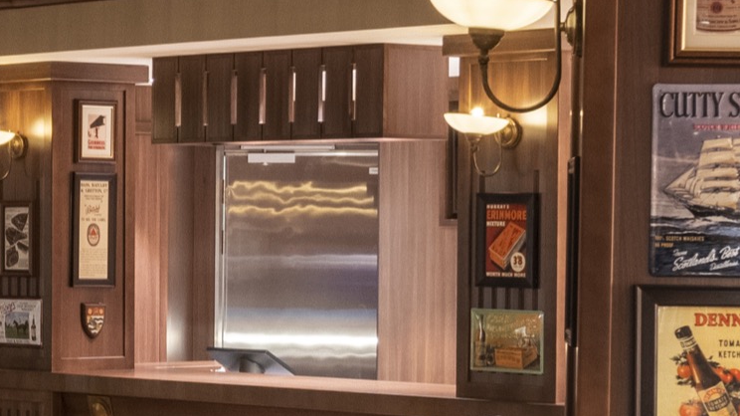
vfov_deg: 7.5
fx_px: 3178
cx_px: -544
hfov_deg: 12.3
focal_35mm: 162
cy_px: 271
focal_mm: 23
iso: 500
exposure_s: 1/2
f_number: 11
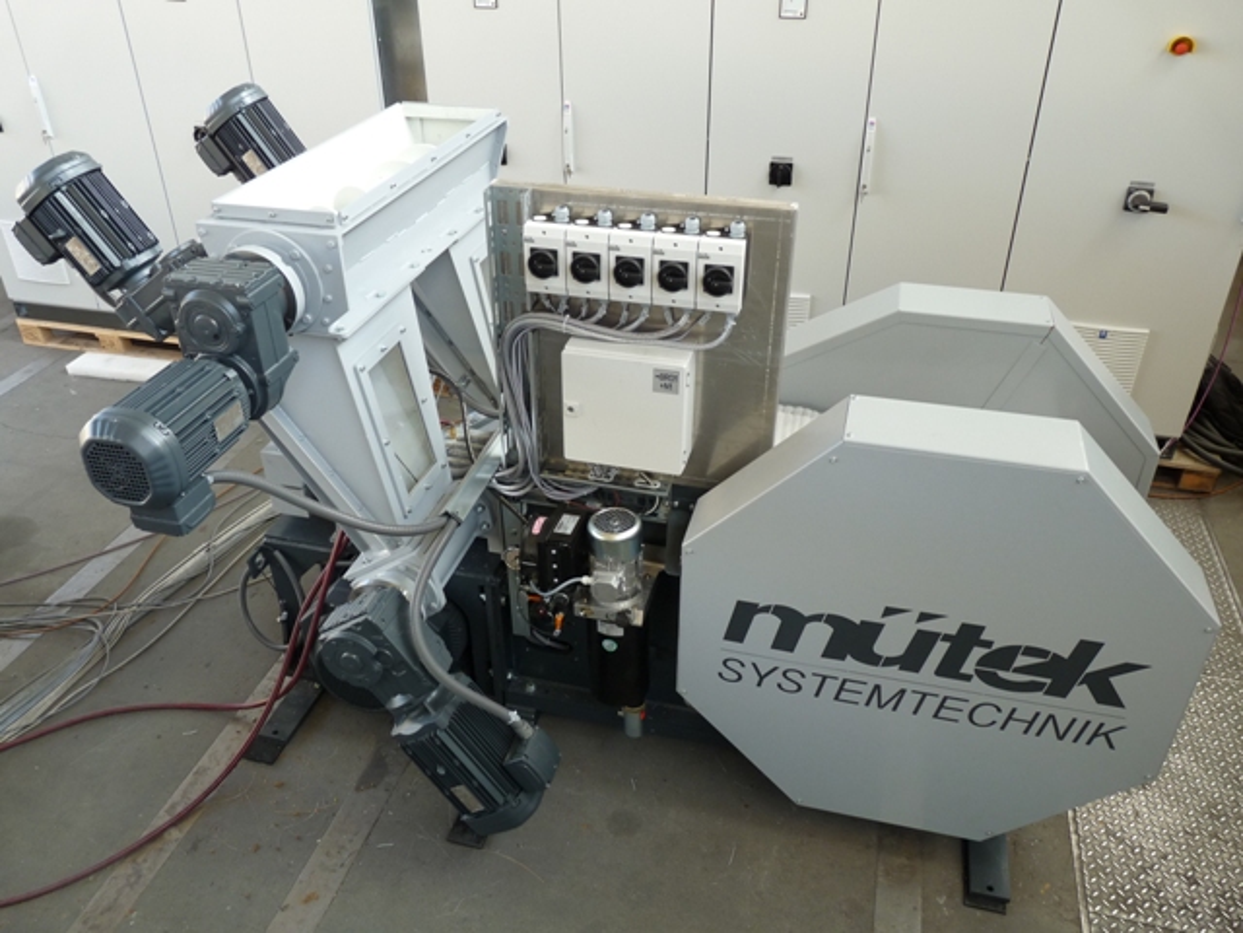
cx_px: 622
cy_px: 466
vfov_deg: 51.4
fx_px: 970
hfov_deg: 65.3
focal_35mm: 27
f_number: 2.8
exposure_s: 1/30
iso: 125
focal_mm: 4.8
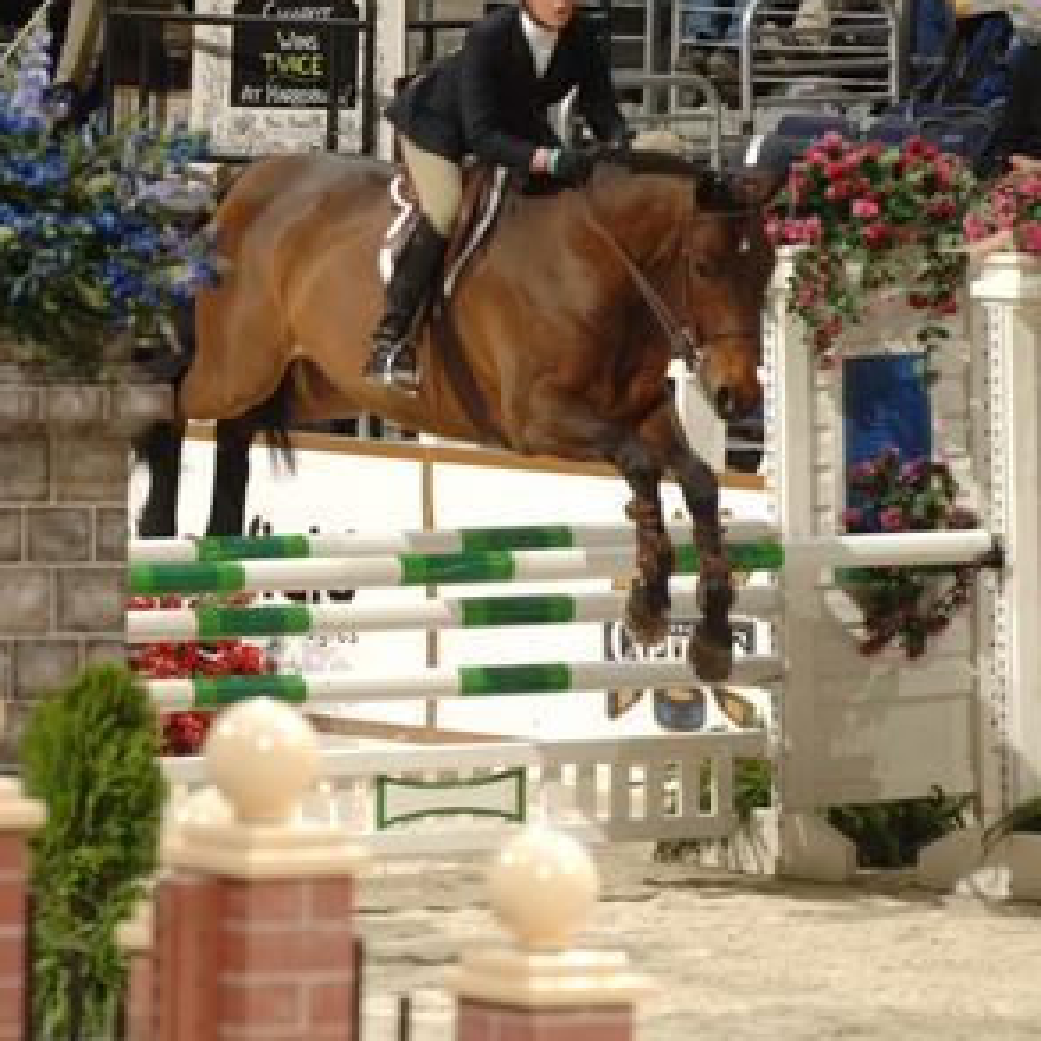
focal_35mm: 556
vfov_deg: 3.2
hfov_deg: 3.2
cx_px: 387
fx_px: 18917
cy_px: 378
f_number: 4.5
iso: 200
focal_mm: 200
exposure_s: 1/250
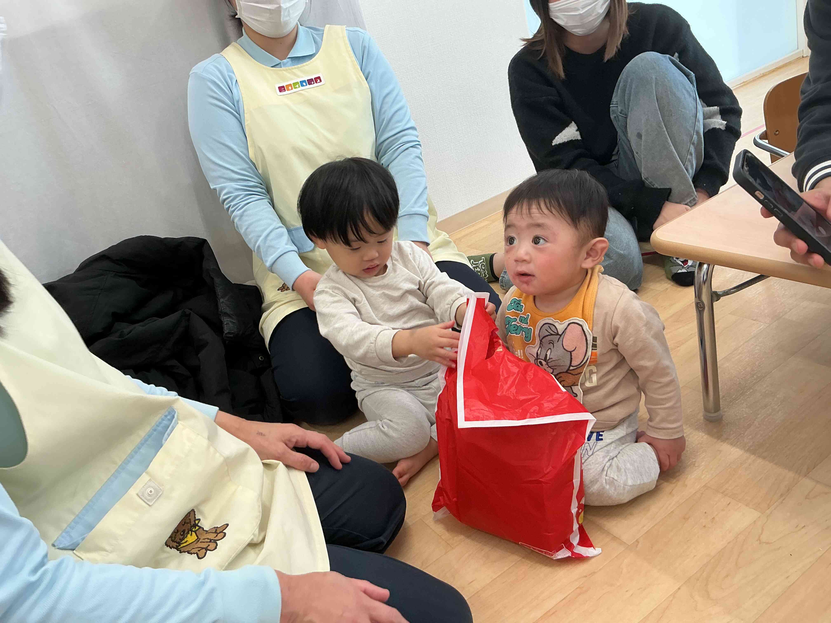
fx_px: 696
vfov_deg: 48.2
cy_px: 312
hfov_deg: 61.7
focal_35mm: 29
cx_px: 416
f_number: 1.8
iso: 40
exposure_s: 1/100
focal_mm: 3
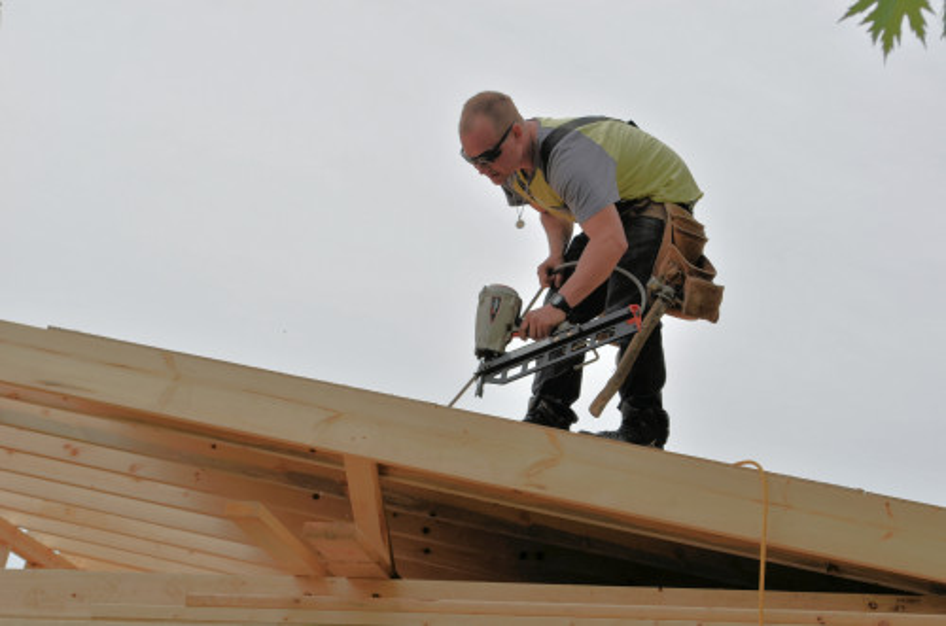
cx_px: 473
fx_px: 2163
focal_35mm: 82
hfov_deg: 24.7
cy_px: 313
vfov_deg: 16.5
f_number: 11
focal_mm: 55
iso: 100
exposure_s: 1/160
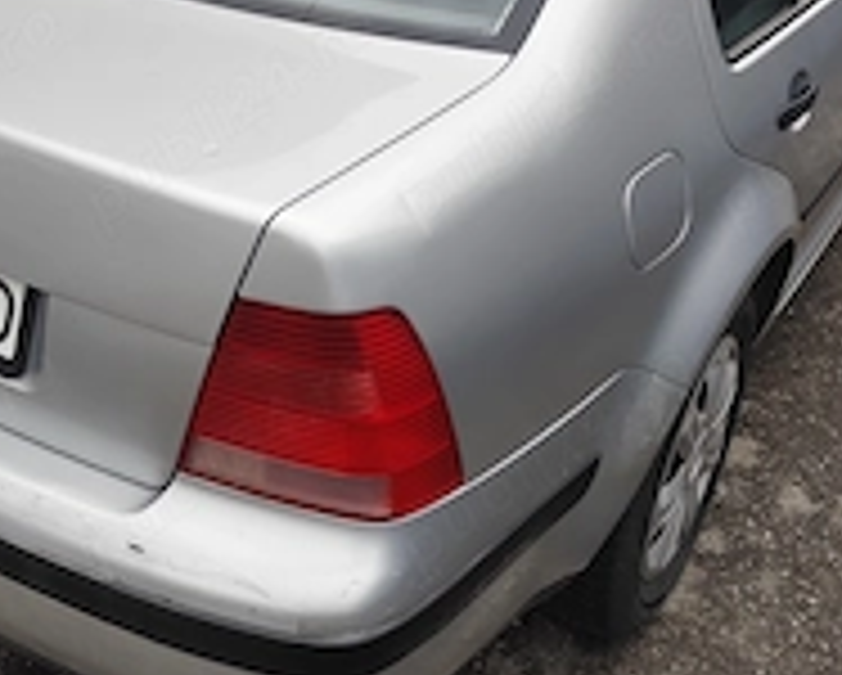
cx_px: 387
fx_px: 1197
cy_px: 189
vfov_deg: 31.1
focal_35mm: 48
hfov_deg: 38.7
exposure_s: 1/245
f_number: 1.65
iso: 50
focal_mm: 6.14
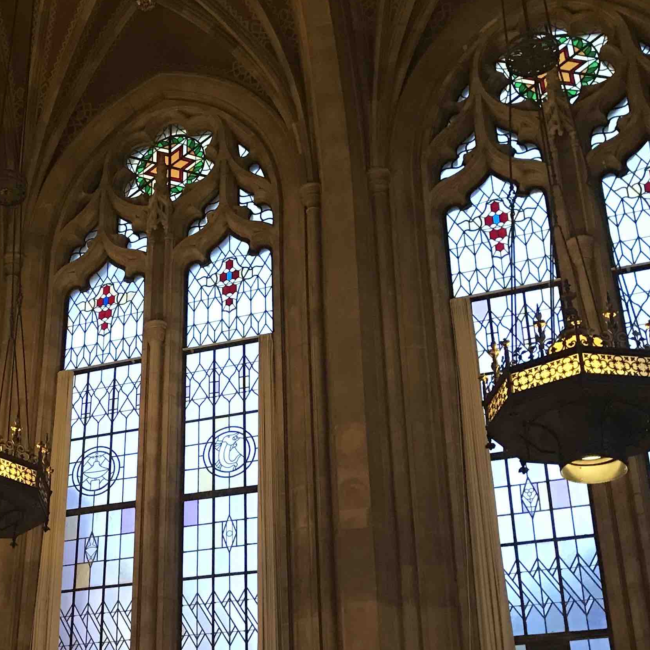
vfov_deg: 28.5
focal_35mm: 60
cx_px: 88
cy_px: 387
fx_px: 1275
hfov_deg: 27.7
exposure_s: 1/6
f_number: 1.8
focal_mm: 3.99
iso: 100
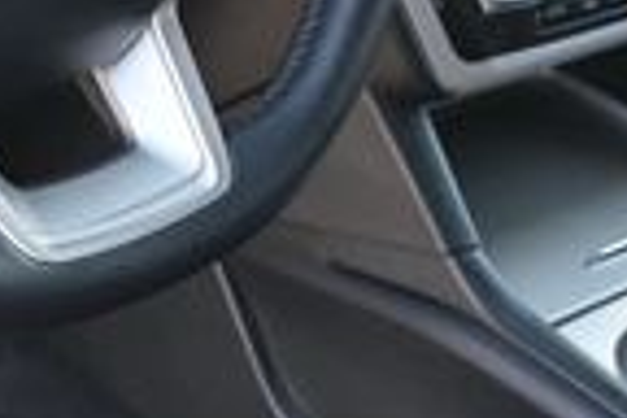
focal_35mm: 133
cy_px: 87
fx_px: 2316
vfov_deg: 10.3
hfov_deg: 15.3
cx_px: 118
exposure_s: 1/125
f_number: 3.8
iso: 450
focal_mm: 20
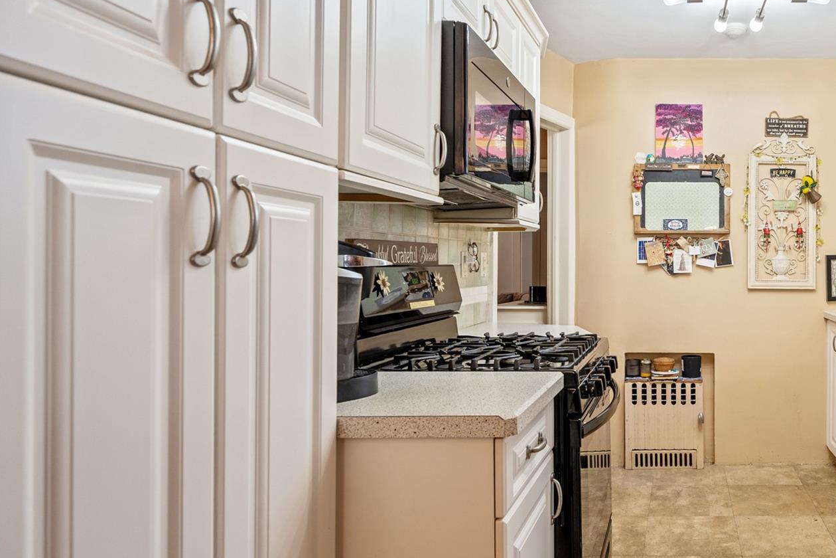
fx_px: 604
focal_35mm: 26
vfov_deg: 49.6
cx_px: 675
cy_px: 279
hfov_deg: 63.1
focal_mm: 16
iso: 200
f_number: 5.6
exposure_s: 1/10
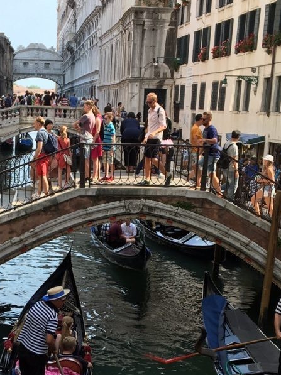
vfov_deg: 27.3
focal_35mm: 70
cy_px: 291
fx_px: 758
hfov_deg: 20.8
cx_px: 63
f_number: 2.2
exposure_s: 1/499
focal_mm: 4.15
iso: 25
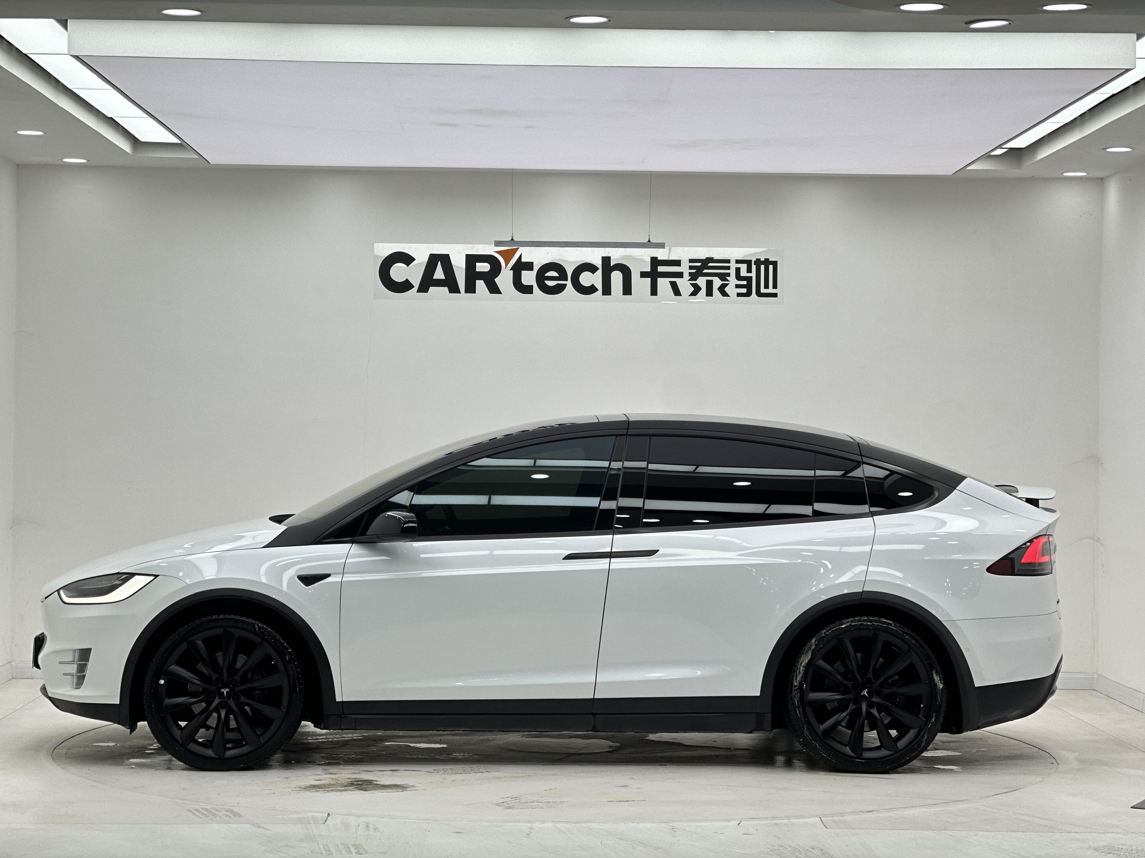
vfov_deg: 19.1
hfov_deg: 25.3
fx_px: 2547
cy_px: 429
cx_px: 572
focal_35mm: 77
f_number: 2.8
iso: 32
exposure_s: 1/121
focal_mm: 9
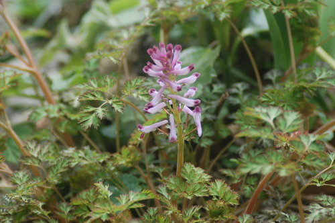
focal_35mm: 300
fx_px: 2788
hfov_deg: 6.9
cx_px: 168
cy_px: 112
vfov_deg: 4.6
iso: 720
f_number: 5.6
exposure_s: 1/500
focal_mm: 200
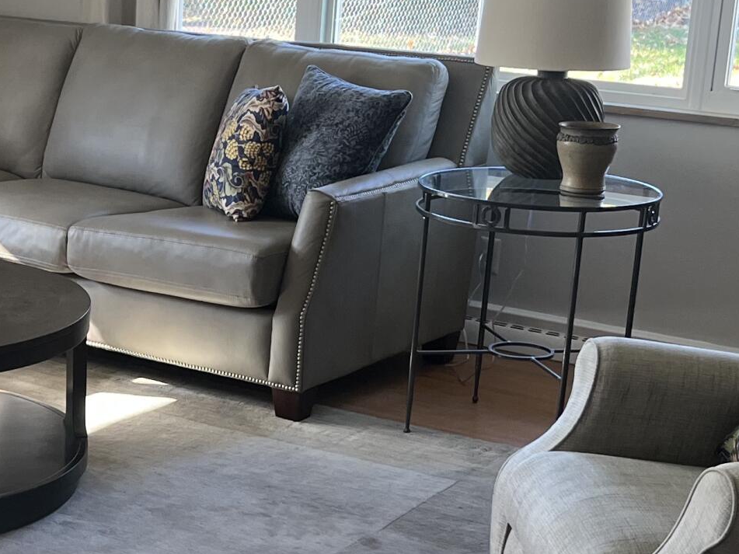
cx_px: 92
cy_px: 405
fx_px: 1750
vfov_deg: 17.9
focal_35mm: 82
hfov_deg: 23.3
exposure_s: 1/60
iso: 80
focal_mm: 5.1
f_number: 1.6
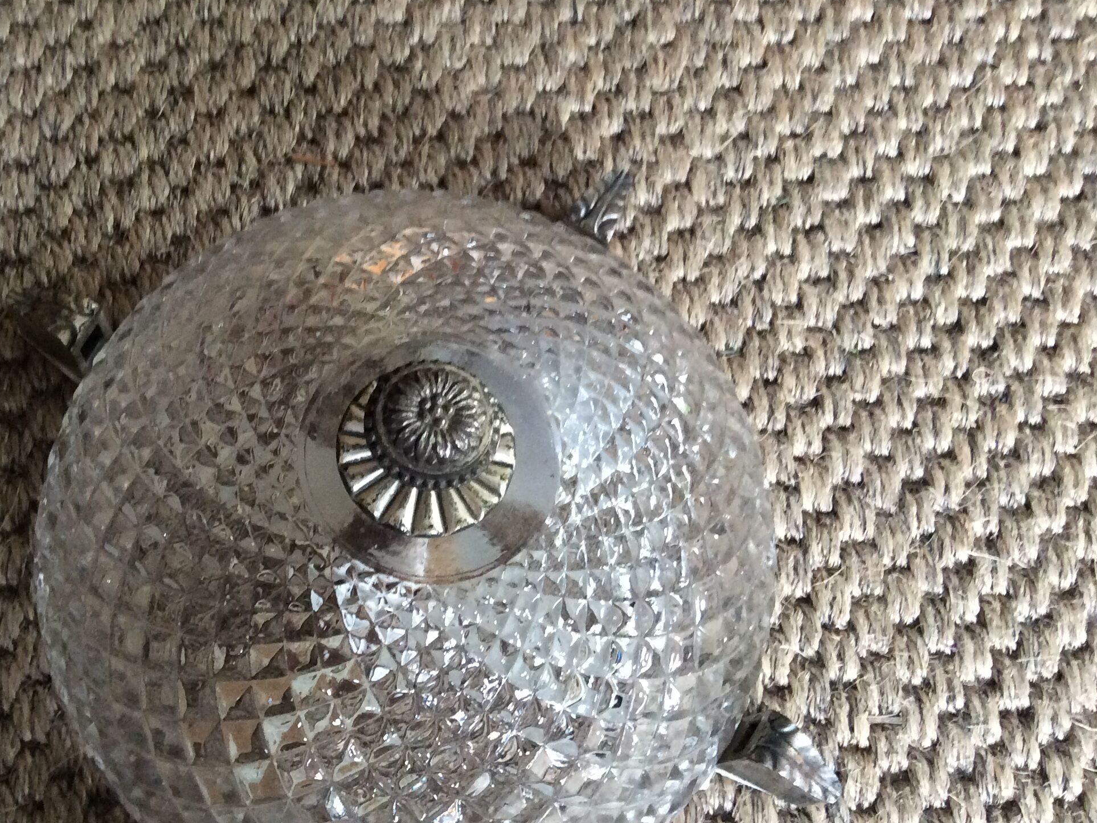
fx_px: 1363
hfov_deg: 43.4
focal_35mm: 43
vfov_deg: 33.6
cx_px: 392
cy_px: 427
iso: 200
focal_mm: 3.3
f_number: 2.4
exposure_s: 1/25
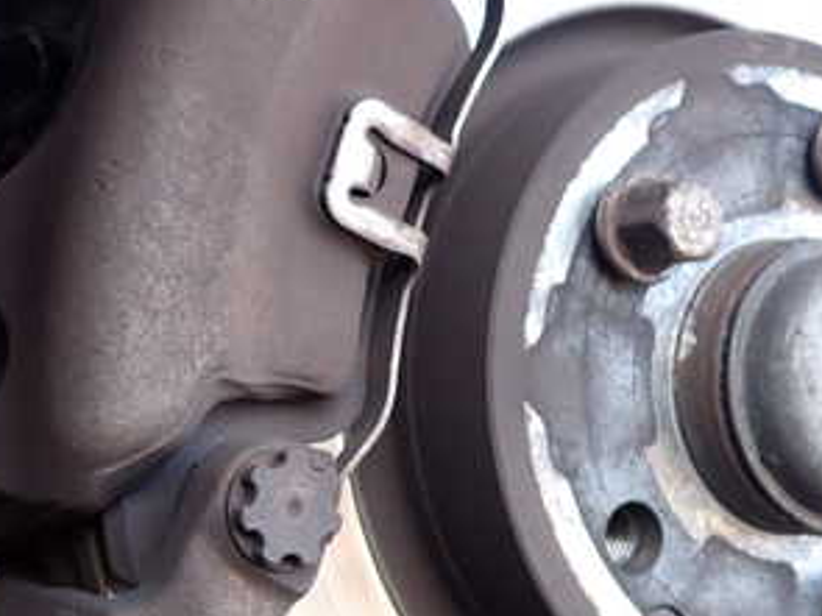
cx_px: 128
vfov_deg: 24.0
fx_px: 1448
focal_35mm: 61
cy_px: 270
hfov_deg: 30.7
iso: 200
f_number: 2.3
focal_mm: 5.4
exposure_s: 1/125
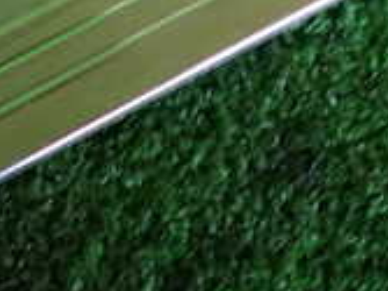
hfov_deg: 20.9
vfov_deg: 15.3
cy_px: -130
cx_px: -16
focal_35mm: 90
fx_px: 1008
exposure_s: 1/30
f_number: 2
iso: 320
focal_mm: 4.5
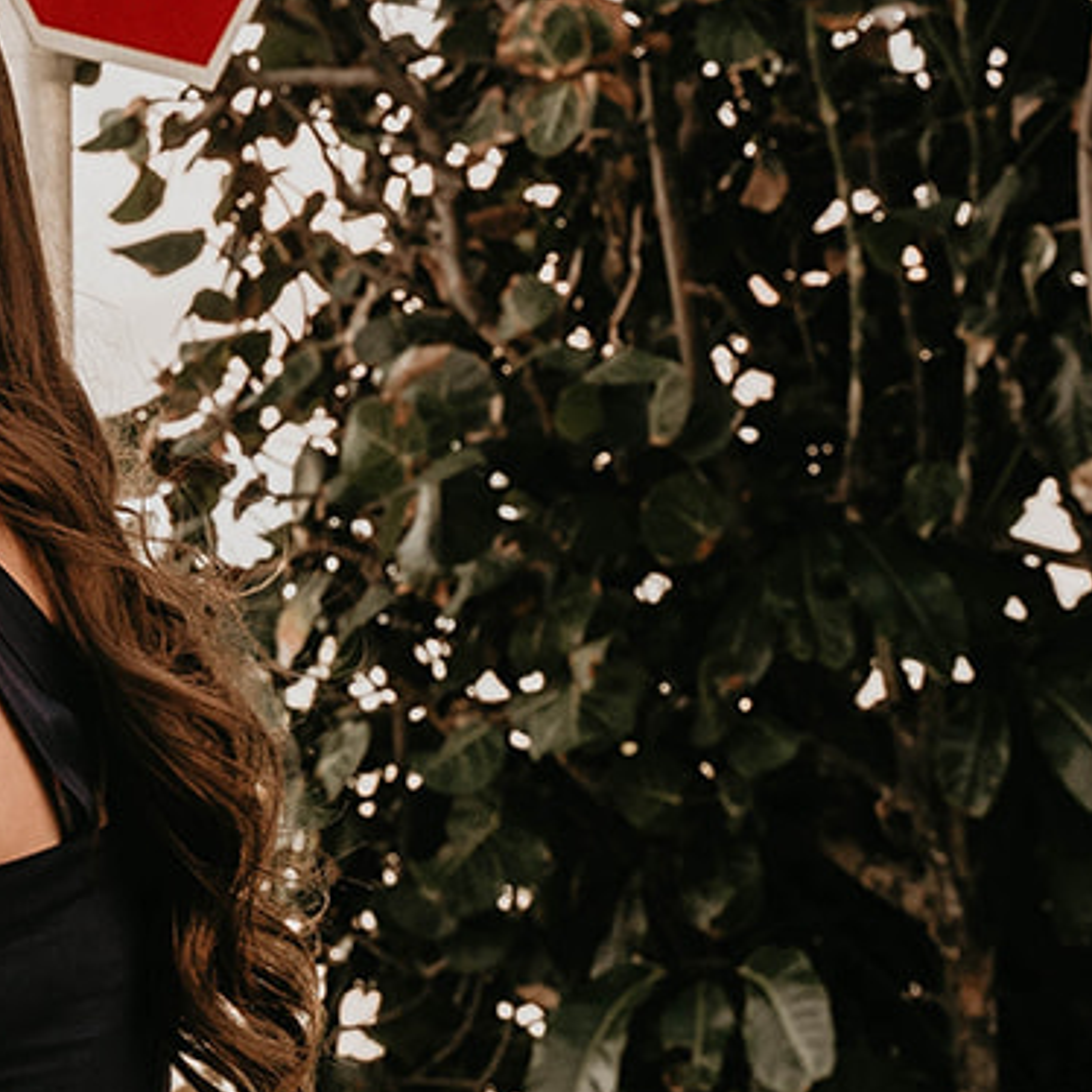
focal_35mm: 171
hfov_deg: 10.1
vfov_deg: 10.2
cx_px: -204
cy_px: 121
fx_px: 6103
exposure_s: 1/125
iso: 250
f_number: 7.1
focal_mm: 47
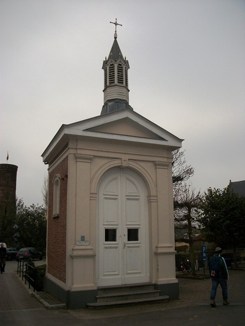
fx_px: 302
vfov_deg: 56.8
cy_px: 163
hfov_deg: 44.2
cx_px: 122
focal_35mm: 32
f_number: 2.9
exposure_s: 1/1000
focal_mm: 5.7
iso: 80
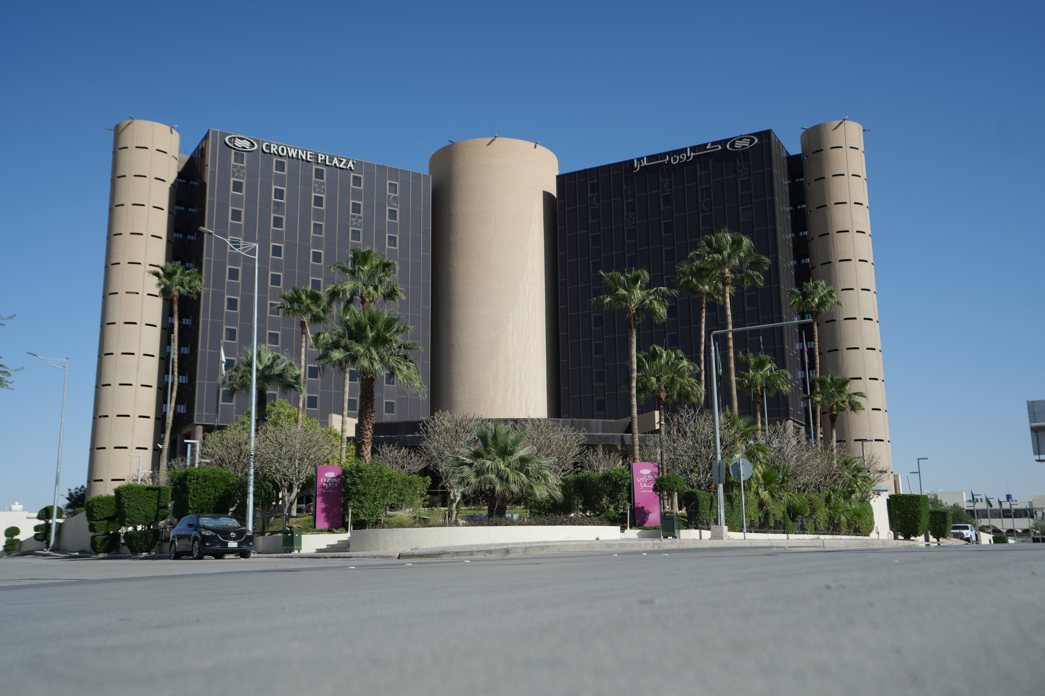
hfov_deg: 54.4
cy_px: 348
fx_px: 1016
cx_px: 522
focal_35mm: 35
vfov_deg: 37.9
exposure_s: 1/1250
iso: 100
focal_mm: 35
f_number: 4
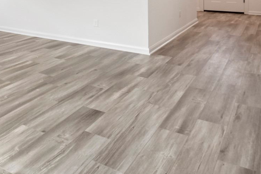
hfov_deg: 36.1
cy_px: -28
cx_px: -50
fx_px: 307
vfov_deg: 28.1
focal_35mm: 42
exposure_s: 1/50
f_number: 6.3
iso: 250
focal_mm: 11
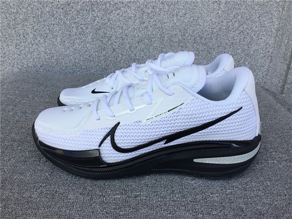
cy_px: 110
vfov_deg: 45.4
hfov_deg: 58.4
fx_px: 261
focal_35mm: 31
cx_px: 146
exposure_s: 1/471
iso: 25
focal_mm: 3.3
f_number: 2.4
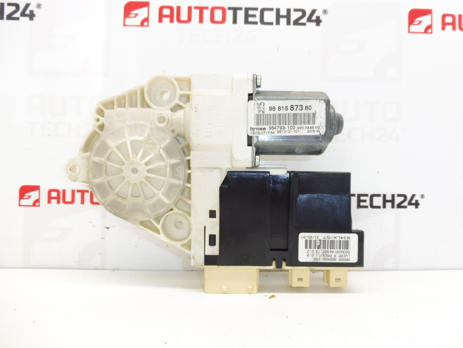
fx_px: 321
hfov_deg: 71.6
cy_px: 174
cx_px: 232
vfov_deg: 56.8
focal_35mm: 24
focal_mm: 4.3
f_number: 3.5
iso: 200
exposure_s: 1/60
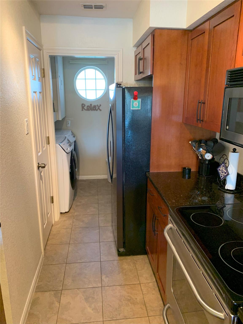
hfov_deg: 53.1
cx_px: 122
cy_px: 162
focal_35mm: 26
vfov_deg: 67.3
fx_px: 243
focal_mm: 4.25
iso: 400
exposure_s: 1/60
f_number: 1.8
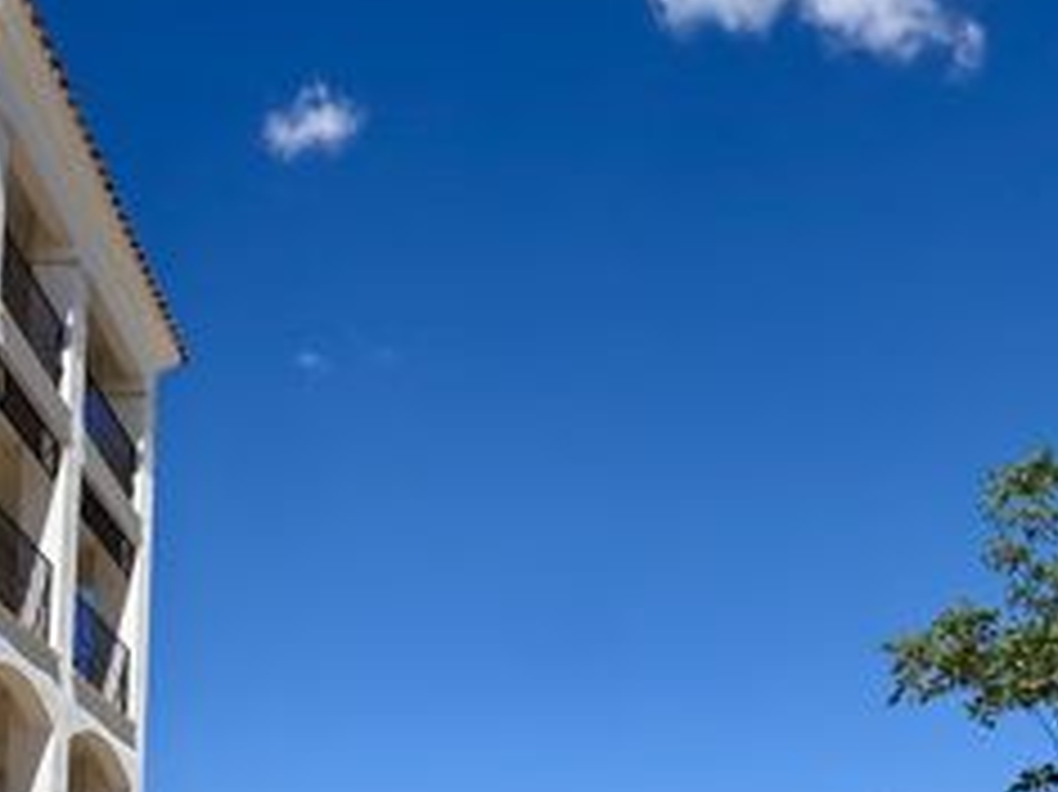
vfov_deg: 30.8
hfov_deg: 44.8
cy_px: 860
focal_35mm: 42
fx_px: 1283
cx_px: 574
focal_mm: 2.22
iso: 50
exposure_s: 1/2985
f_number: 2.2
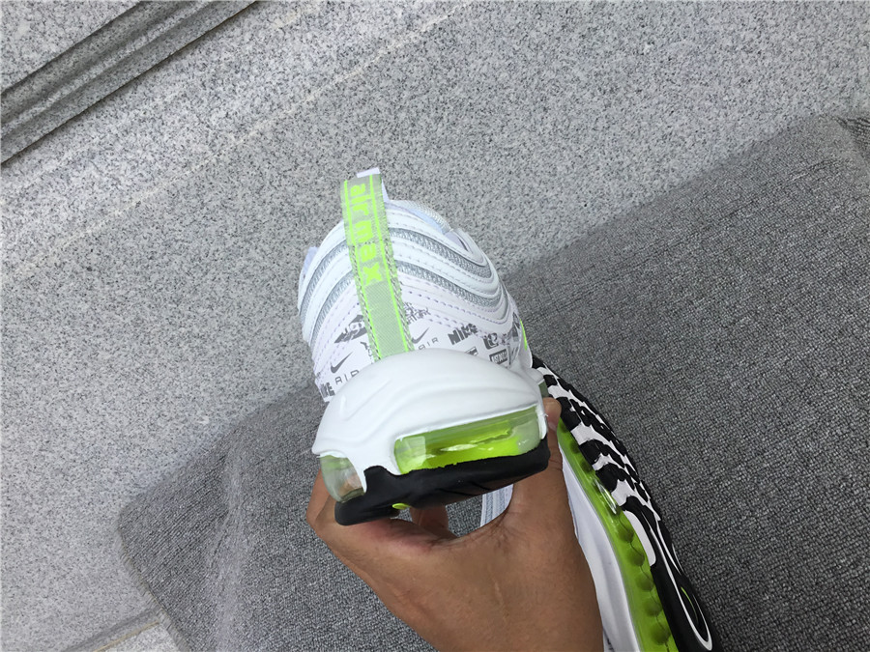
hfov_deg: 58.4
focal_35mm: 31
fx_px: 779
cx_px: 435
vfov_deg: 45.4
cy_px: 326
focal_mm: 3.3
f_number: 2.4
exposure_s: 1/622
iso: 25
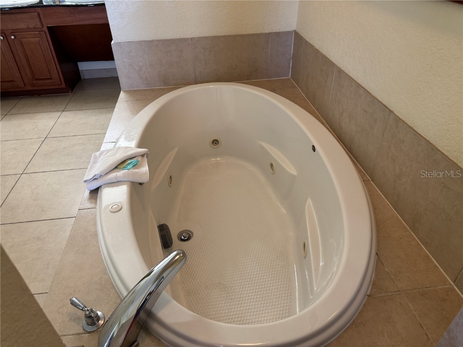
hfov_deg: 71.6
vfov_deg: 56.8
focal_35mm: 24
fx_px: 321
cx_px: 232
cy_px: 174
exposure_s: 1/60
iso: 160
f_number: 1.78
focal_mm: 6.76
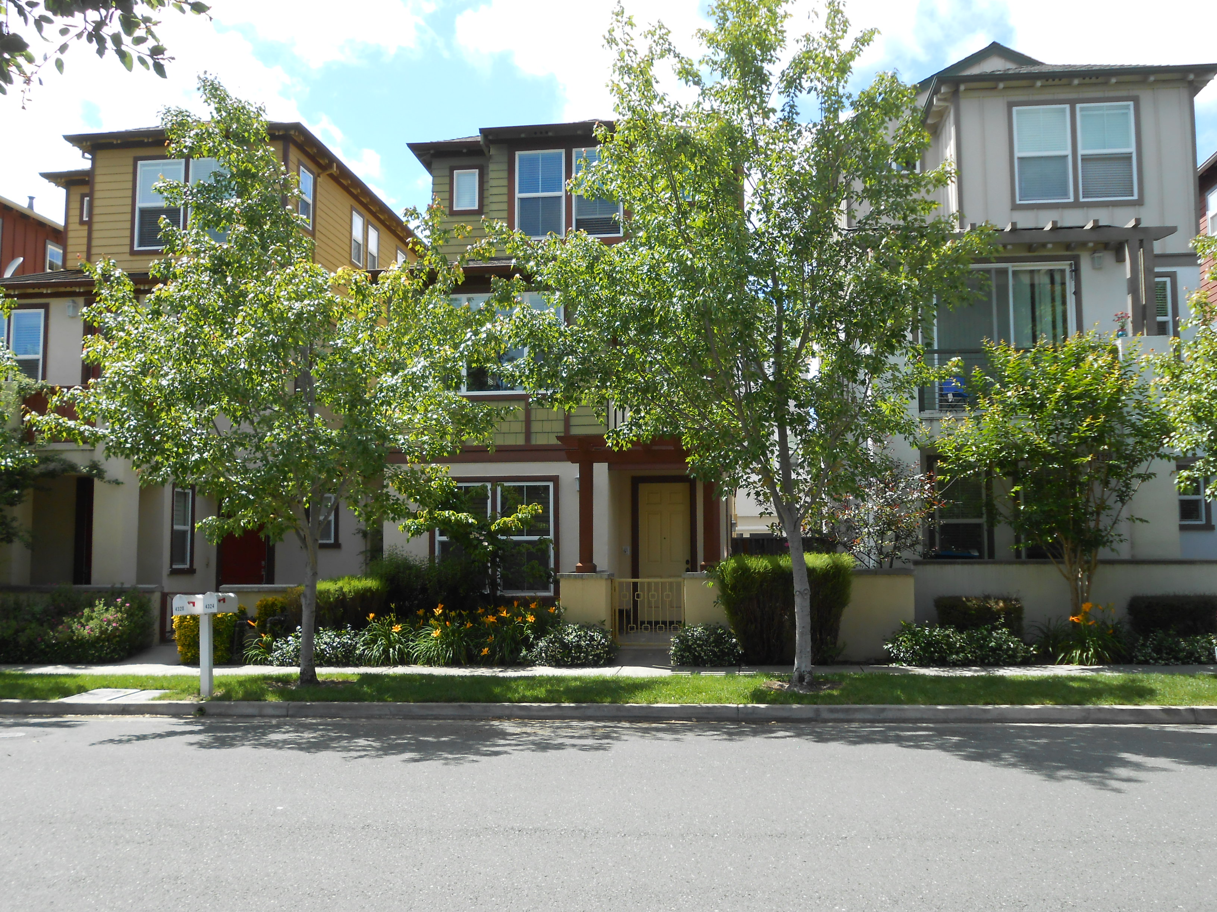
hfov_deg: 54.0
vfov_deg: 41.8
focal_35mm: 34
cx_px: 608
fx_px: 1195
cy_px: 456
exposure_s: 1/400
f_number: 3.9
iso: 80
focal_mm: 6
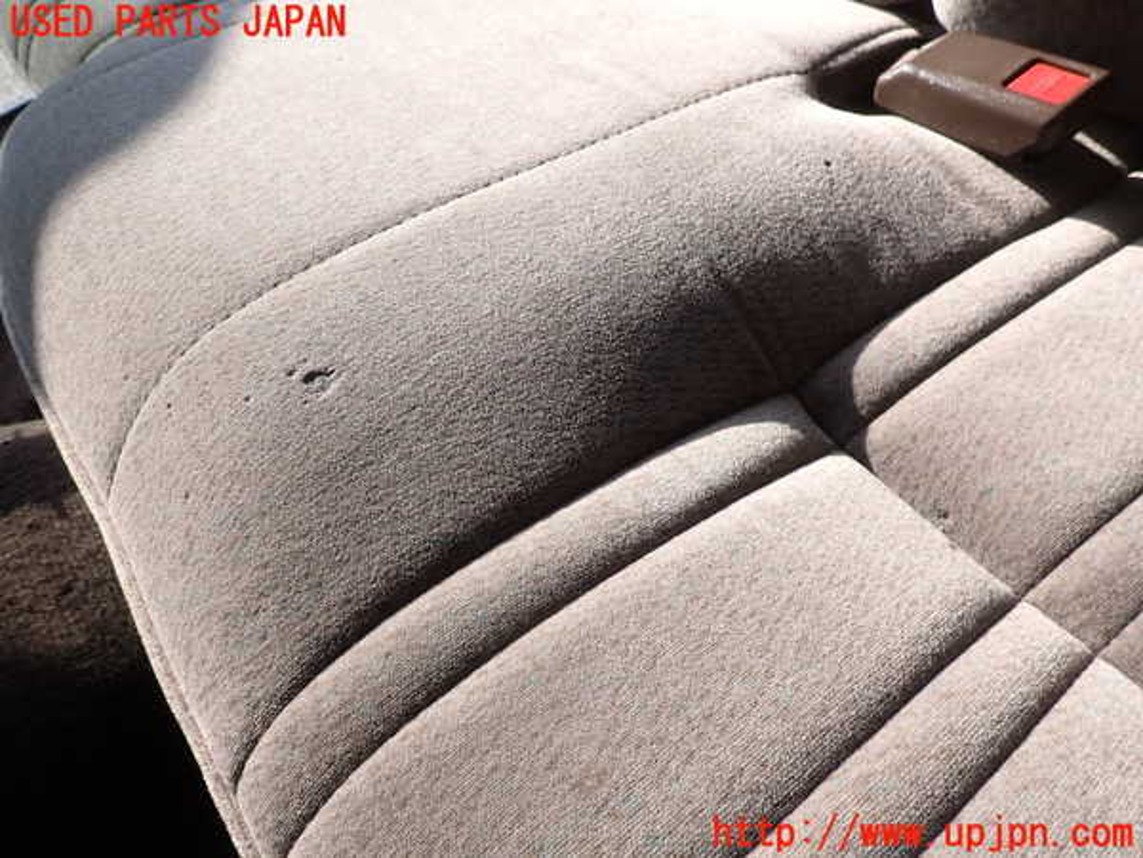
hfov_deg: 69.4
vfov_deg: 54.9
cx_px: 572
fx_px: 825
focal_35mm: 25
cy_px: 429
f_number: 2.8
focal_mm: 4.5
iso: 100
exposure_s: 1/640
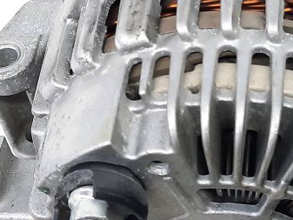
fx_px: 754
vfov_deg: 16.5
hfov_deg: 22.0
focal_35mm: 89
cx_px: 167
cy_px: 64
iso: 160
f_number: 2
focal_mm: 4.6
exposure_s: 1/50
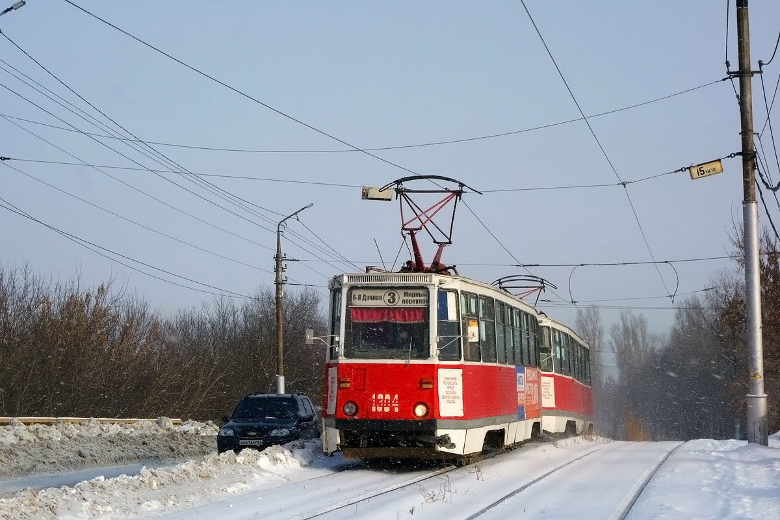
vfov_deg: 20.0
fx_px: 1473
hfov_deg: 29.7
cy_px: 260
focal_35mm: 68
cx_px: 390
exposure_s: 1/500
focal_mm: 25.32
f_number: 8
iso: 125
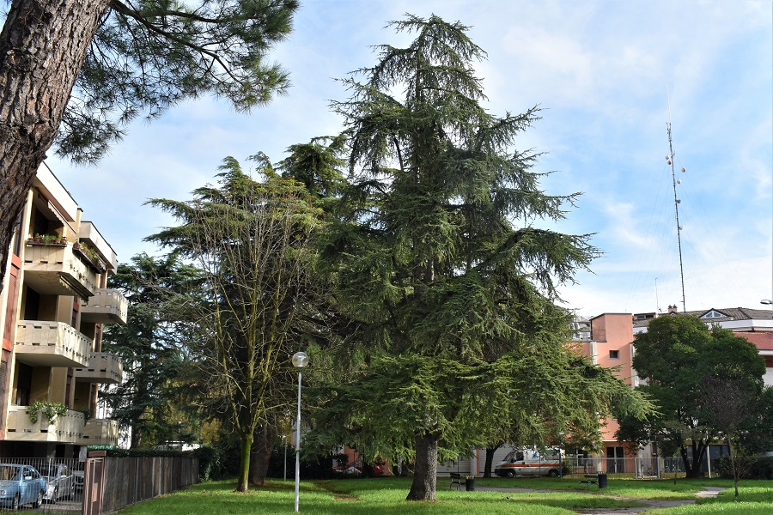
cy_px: 258
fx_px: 676
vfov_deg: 41.7
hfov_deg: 59.5
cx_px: 386
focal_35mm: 32
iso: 200
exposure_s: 1/320
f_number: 9
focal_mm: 21
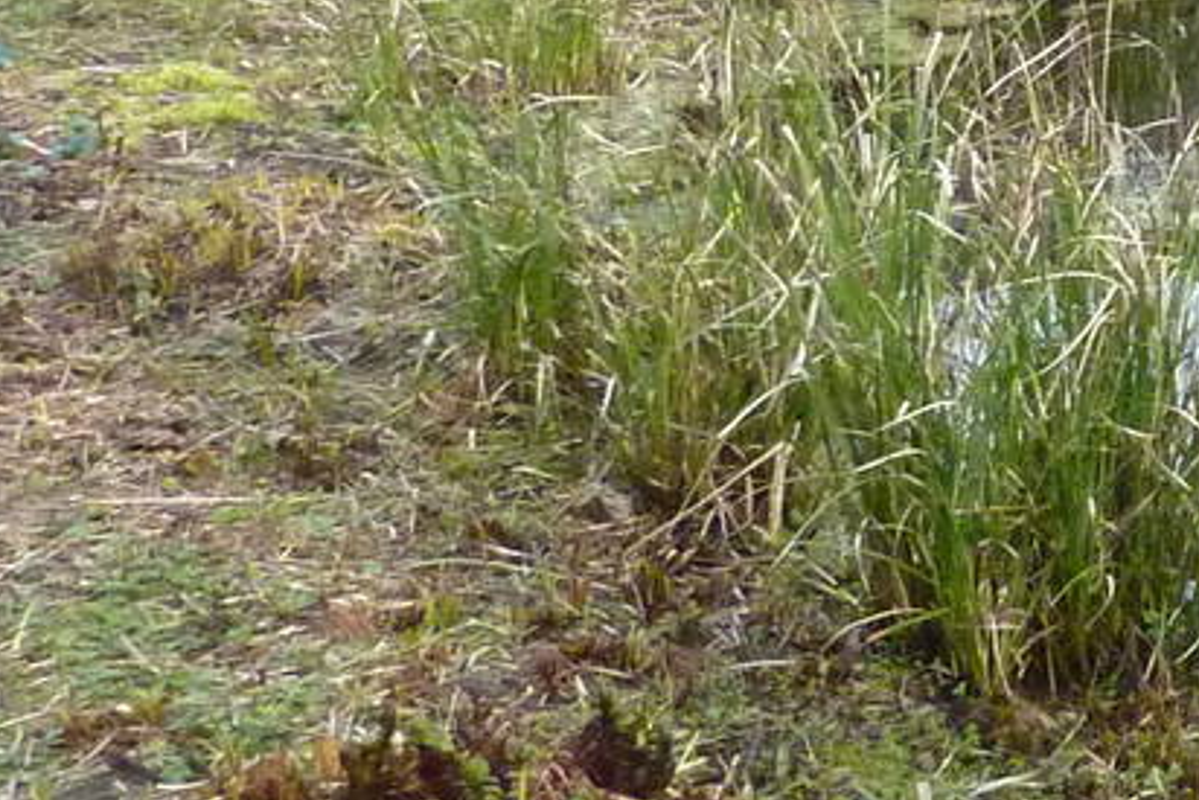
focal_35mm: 101
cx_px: 2072
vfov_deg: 13.1
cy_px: -212
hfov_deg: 17.1
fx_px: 3365
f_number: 3.3
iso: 400
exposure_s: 1/400
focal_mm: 4.1
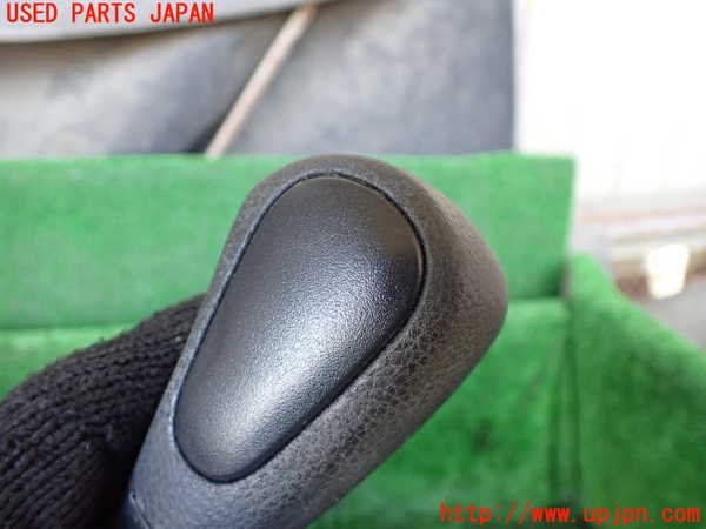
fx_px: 612
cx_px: 353
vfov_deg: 46.8
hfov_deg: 60.0
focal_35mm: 30
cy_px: 264
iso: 640
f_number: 2.3
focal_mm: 5.4
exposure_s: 1/125
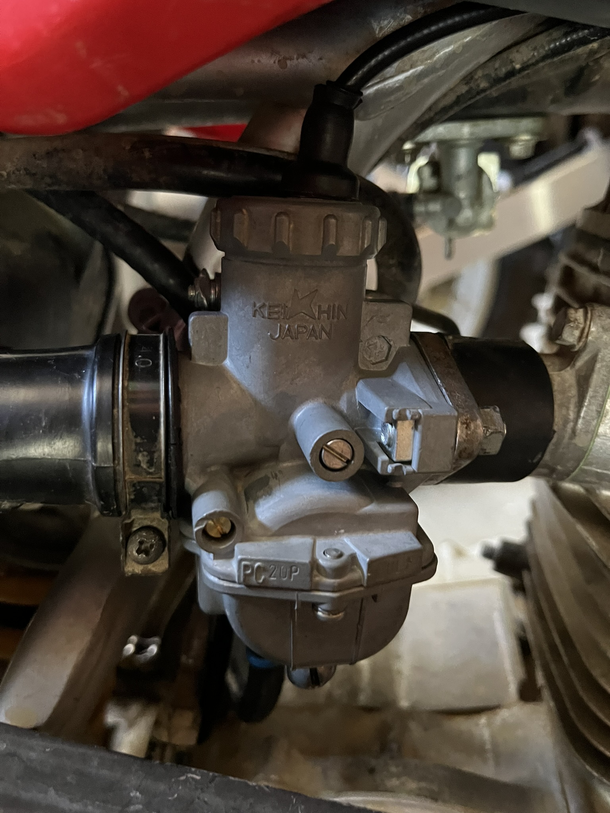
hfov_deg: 53.1
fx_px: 611
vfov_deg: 67.3
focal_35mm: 26
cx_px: 305
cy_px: 406
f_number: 1.6
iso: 800
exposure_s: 1/30
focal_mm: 5.1
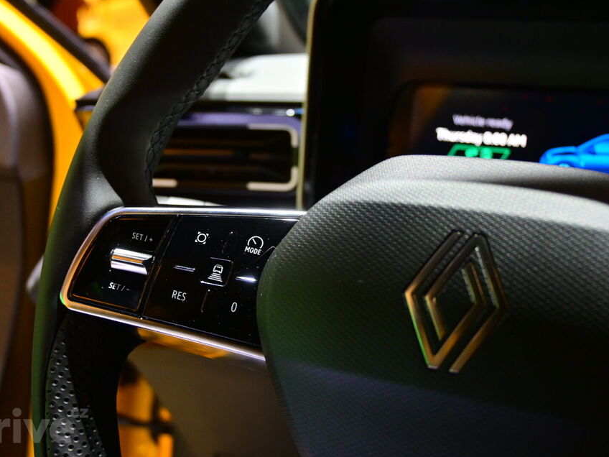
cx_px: 287
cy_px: 228
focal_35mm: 49
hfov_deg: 38.9
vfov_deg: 29.7
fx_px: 862
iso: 800
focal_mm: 30
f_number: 4.8
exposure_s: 1/30
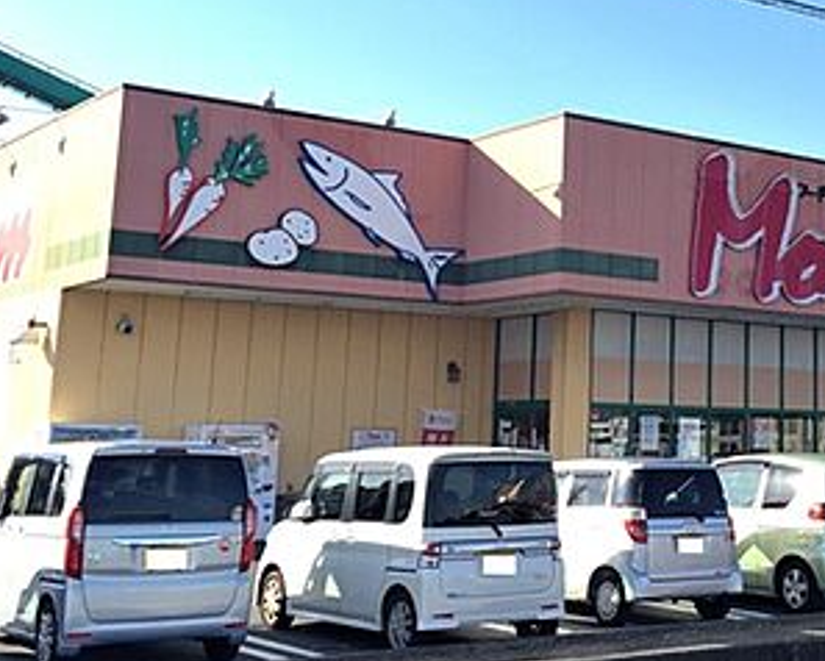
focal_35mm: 59
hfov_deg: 30.8
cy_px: 165
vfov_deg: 25.5
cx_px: 708
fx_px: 1442
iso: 32
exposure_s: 1/618
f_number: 2.2
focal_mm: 4.15
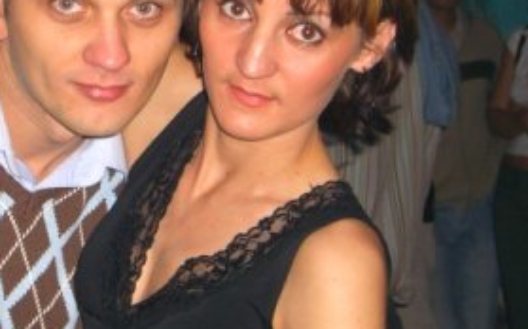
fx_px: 1510
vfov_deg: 12.4
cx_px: 95
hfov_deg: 19.6
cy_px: 113
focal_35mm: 105
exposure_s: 1/60
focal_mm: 9.5
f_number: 3.1
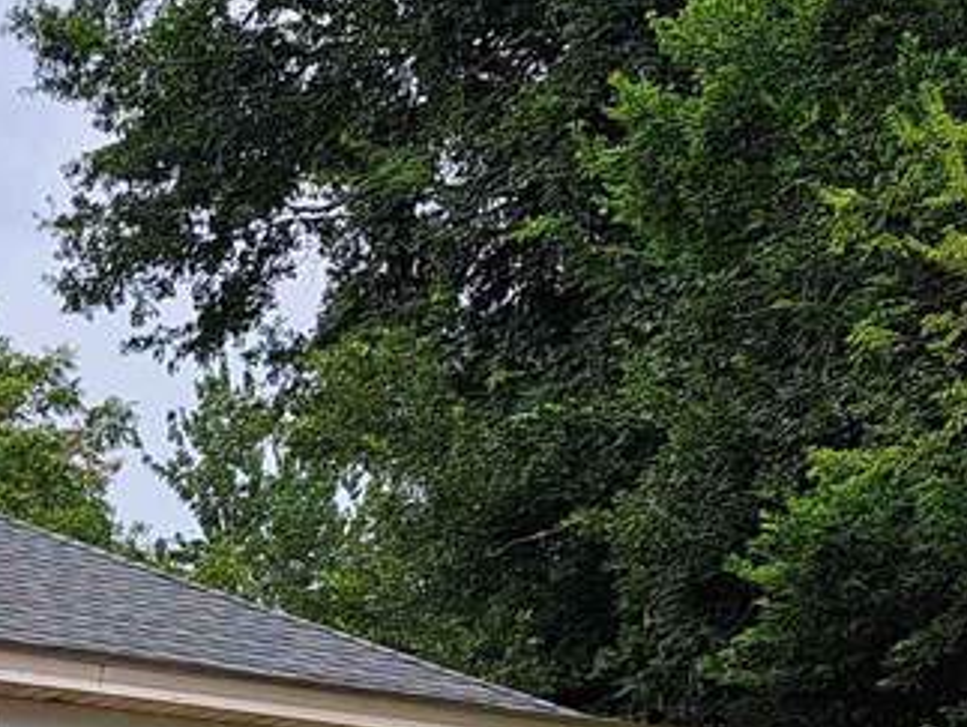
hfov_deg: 16.5
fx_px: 2657
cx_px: -877
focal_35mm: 95
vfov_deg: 14.7
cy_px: 1023
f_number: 1.8
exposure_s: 1/141
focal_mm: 5.23
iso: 50
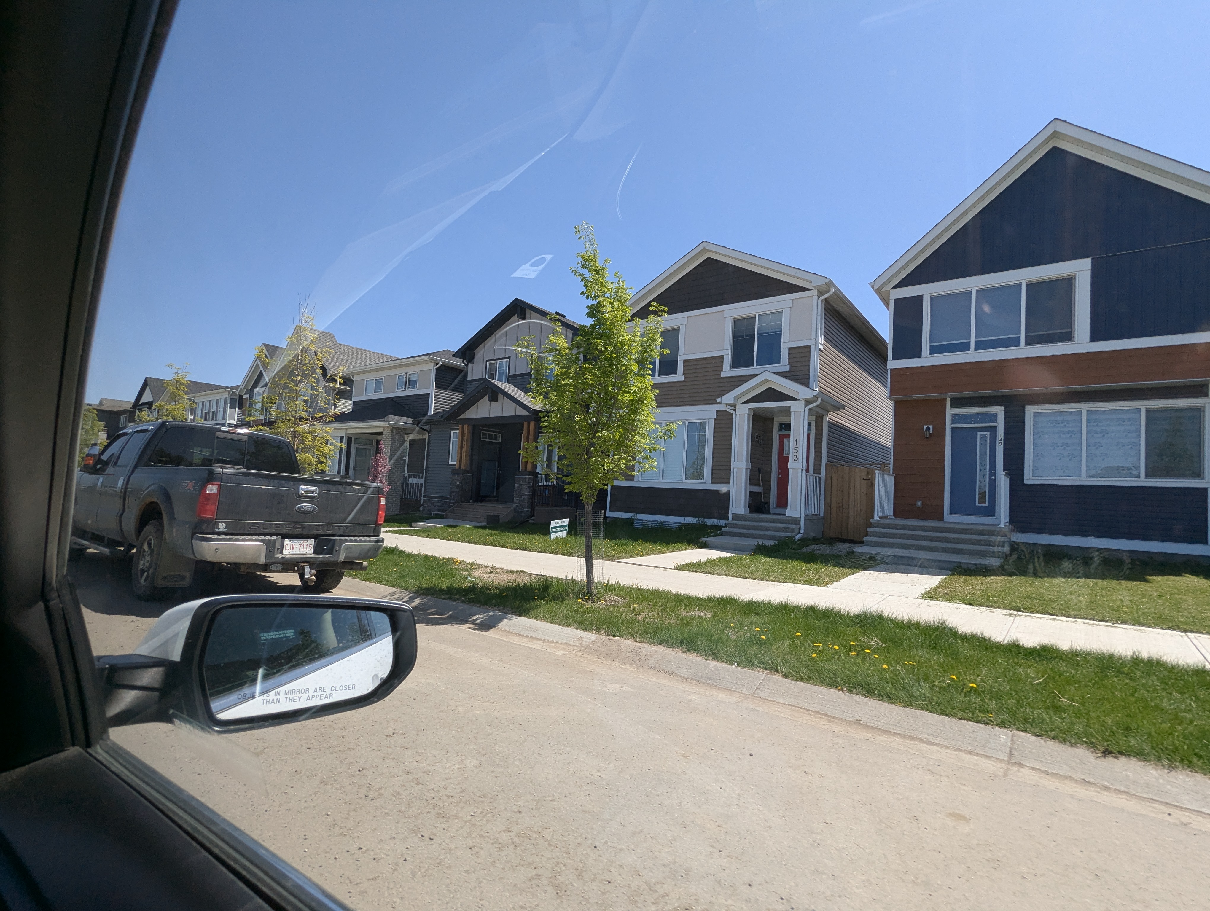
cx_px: 605
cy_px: 456
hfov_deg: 94.4
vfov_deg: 78.2
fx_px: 560
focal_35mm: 16
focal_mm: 2.35
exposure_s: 1/1176
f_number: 2.2
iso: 58
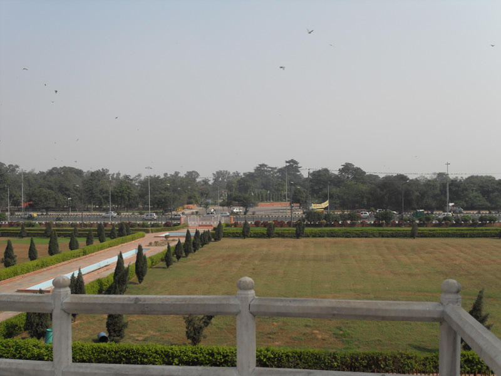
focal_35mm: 35
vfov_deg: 40.7
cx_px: 250
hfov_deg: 52.6
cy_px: 188
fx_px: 507
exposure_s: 1/250
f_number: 8.1
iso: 80
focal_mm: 7.5
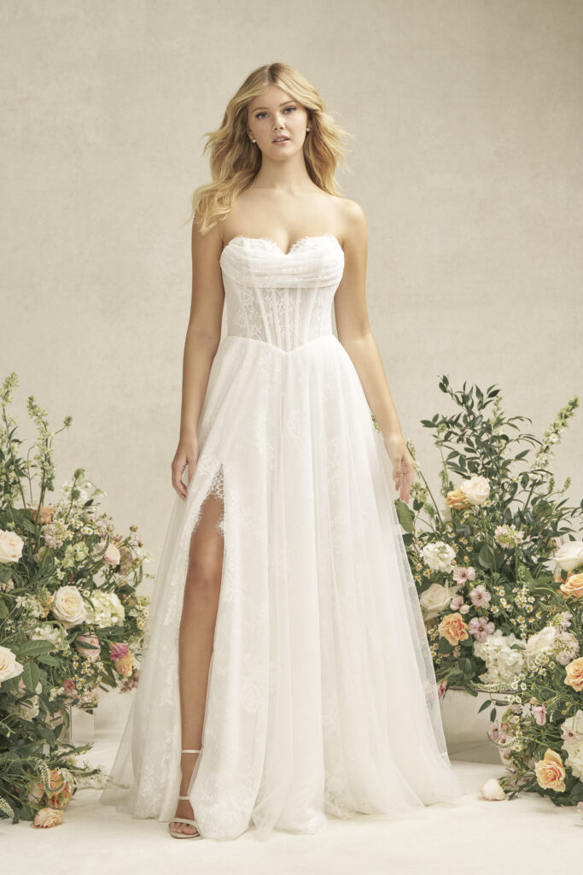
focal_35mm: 99
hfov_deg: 13.8
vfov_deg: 20.6
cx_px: 292
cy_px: 438
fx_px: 2404
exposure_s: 1/125
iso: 400
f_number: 5.6
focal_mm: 99
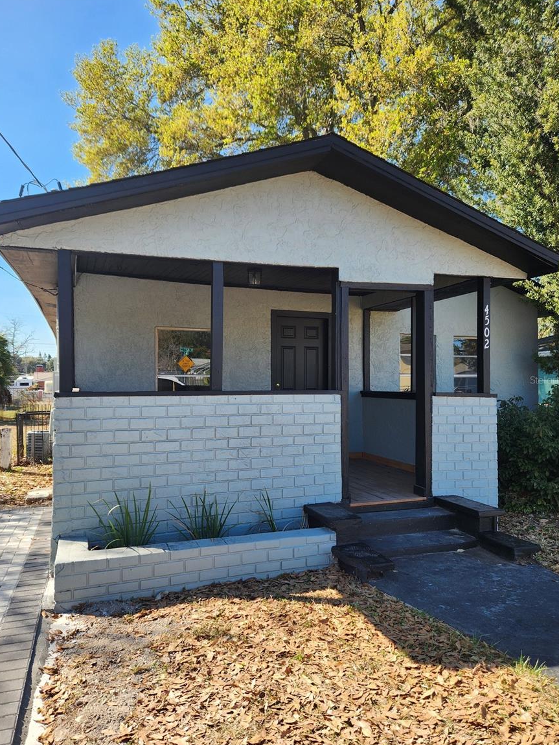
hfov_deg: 56.8
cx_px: 284
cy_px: 380
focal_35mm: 24
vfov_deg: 71.6
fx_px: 517
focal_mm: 5.4
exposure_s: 1/585
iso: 20
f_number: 1.8
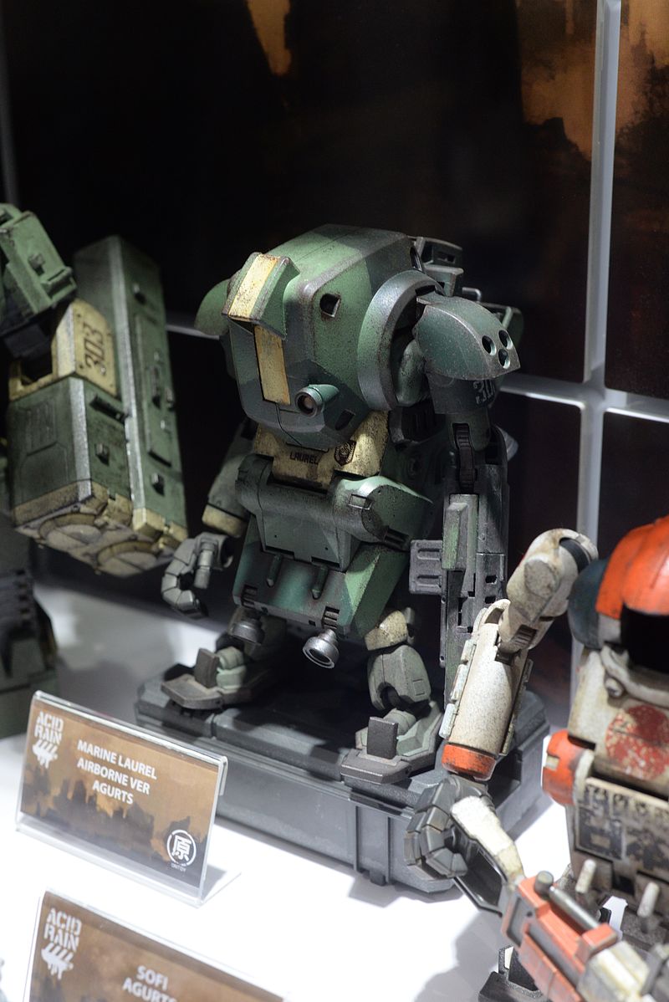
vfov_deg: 39.6
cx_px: 334
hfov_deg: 27.0
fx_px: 1392
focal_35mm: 50
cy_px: 501
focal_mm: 50
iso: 2000
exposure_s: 1/100
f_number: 5.6
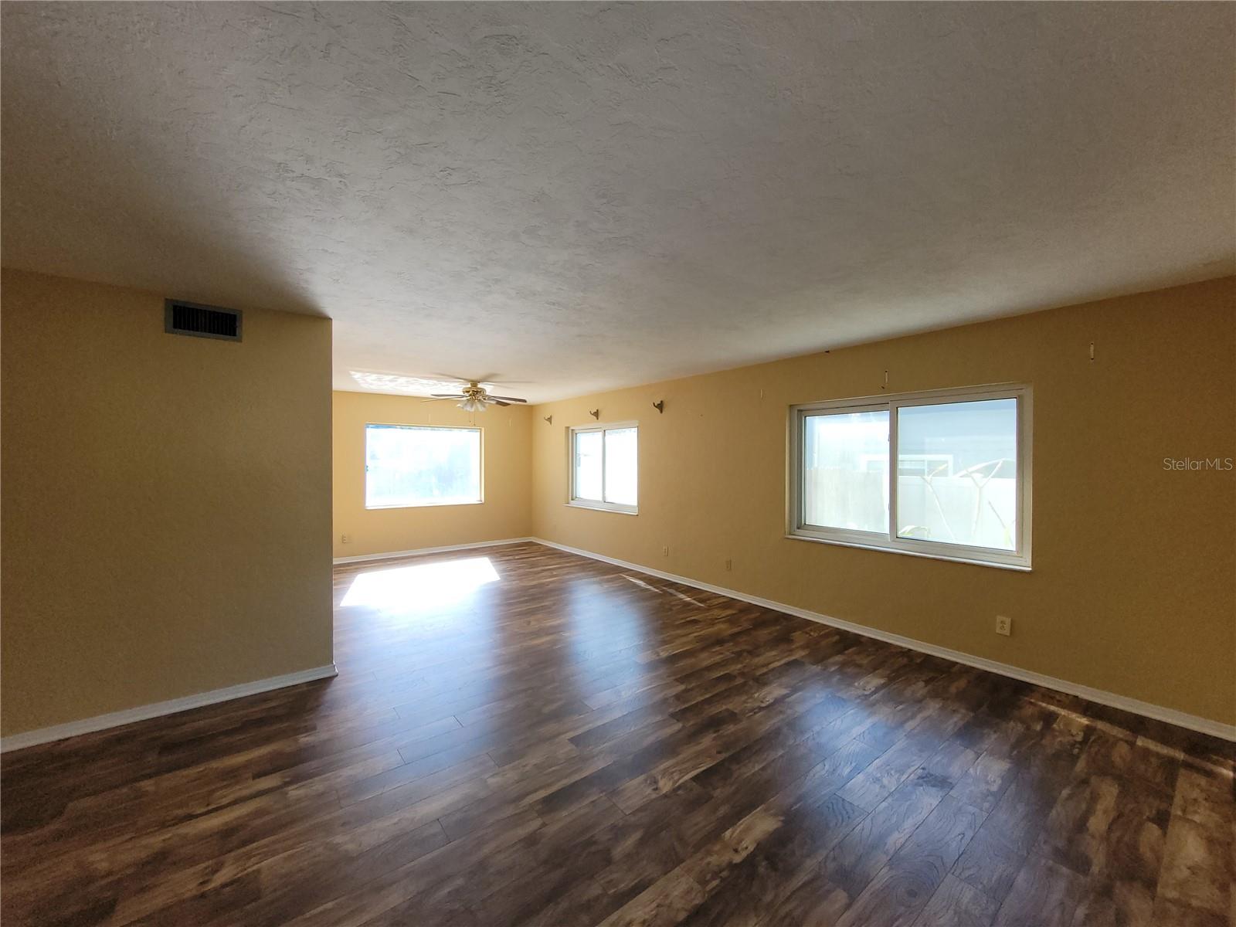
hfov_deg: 106.2
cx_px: 618
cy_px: 464
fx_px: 464
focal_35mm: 13
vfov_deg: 89.9
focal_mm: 1.74
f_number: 2.2
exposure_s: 1/120
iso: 80
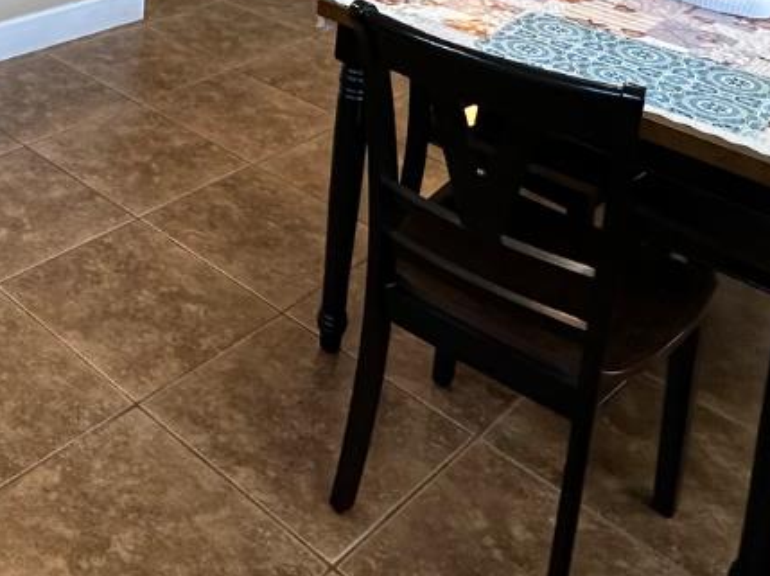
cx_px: 48
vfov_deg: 25.2
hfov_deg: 36.1
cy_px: -195
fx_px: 1089
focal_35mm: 49
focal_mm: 2.22
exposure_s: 1/60
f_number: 2.2
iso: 250
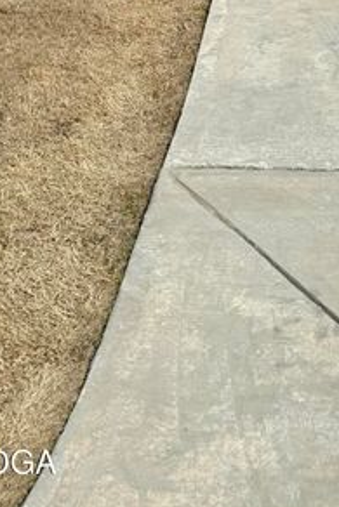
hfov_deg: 23.4
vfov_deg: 30.9
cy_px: -63
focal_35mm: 57
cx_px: 276
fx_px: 804
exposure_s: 1/5319
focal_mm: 6.76
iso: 80
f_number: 1.78
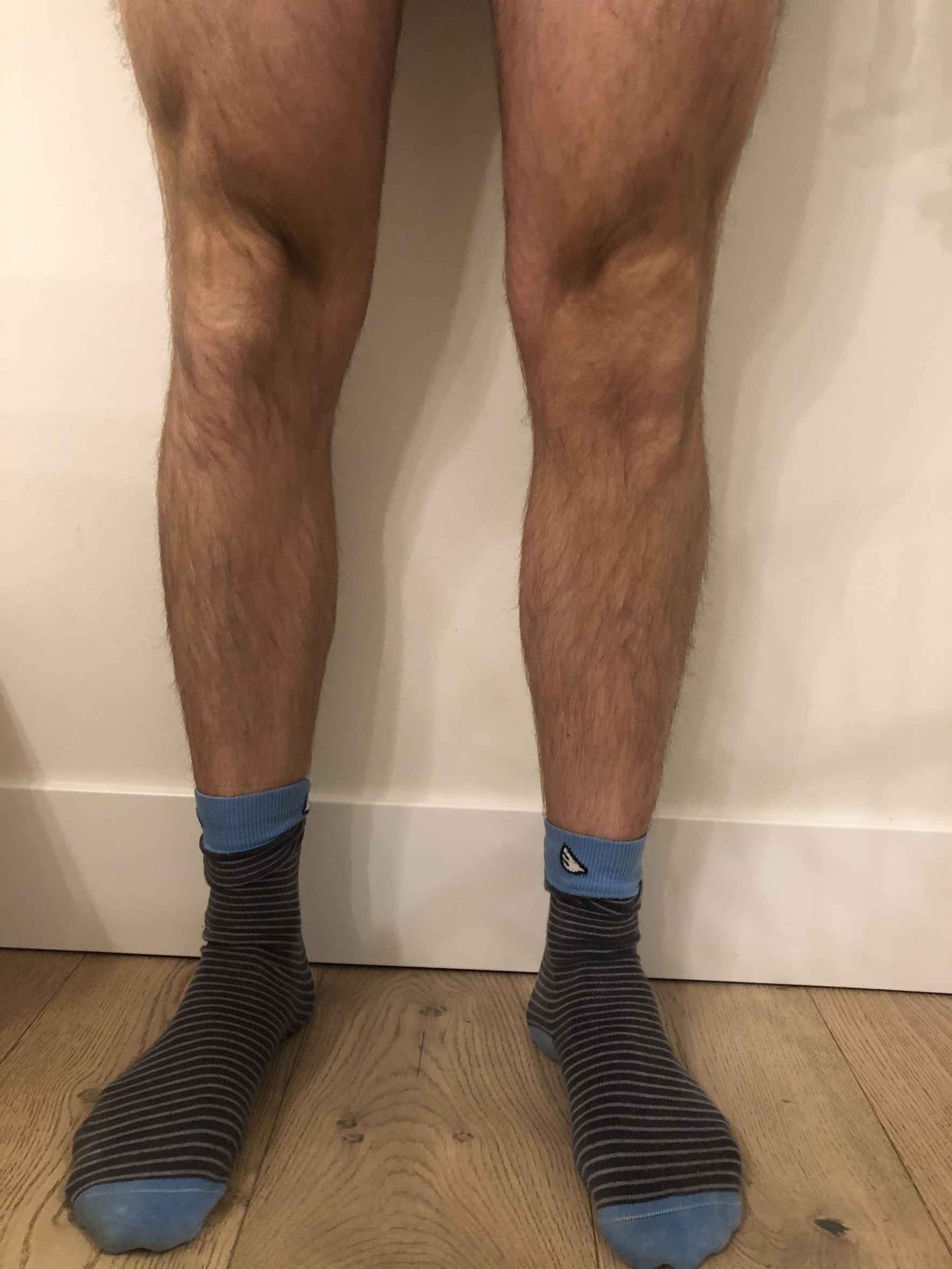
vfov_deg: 63.4
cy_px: 634
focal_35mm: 28
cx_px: 476
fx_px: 1027
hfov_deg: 49.7
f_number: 1.8
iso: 100
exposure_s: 1/8
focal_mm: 4
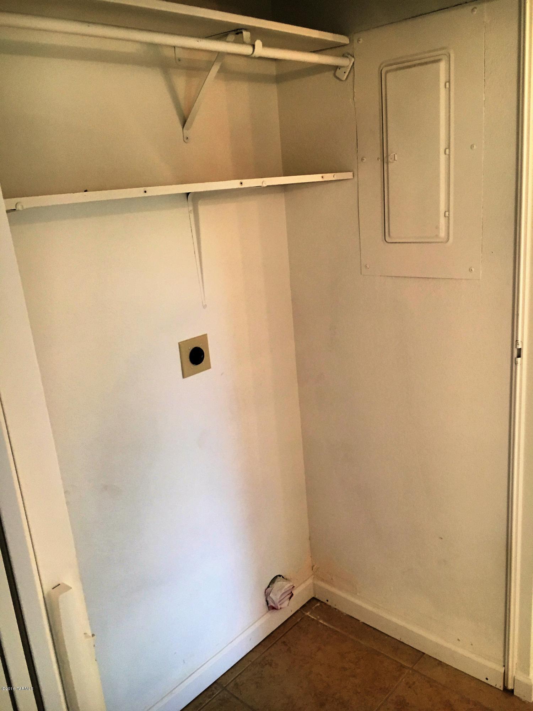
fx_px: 595
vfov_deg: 61.7
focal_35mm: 29
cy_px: 356
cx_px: 266
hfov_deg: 48.2
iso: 125
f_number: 2.2
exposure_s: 1/30
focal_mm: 4.15
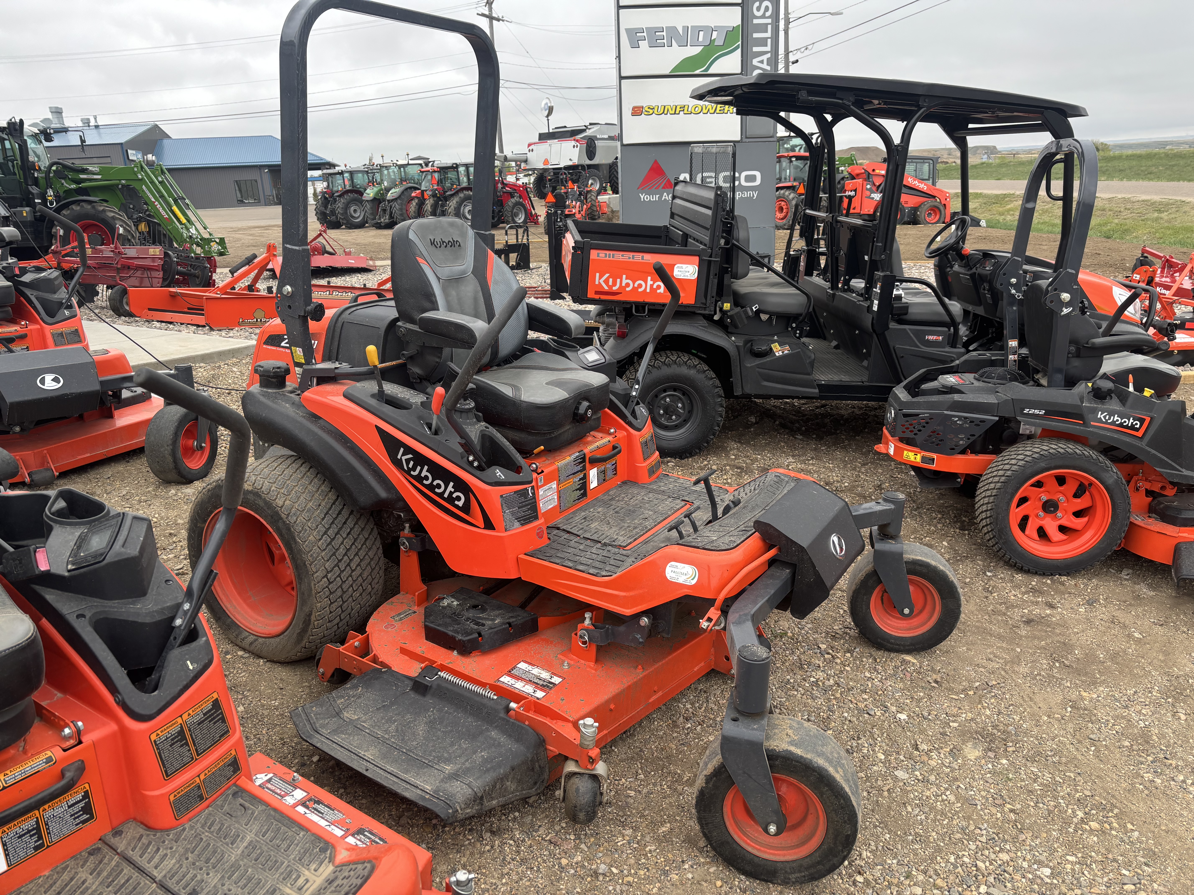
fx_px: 897
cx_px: 597
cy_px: 448
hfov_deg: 67.3
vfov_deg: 53.1
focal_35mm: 26
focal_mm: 5.96
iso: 50
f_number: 1.6
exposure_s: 1/522
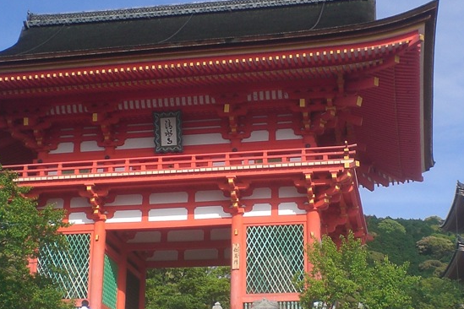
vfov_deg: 18.8
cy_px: 240
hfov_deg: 28.0
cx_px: 276
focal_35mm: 72
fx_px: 928
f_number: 4.4
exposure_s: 1/400
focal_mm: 6.3
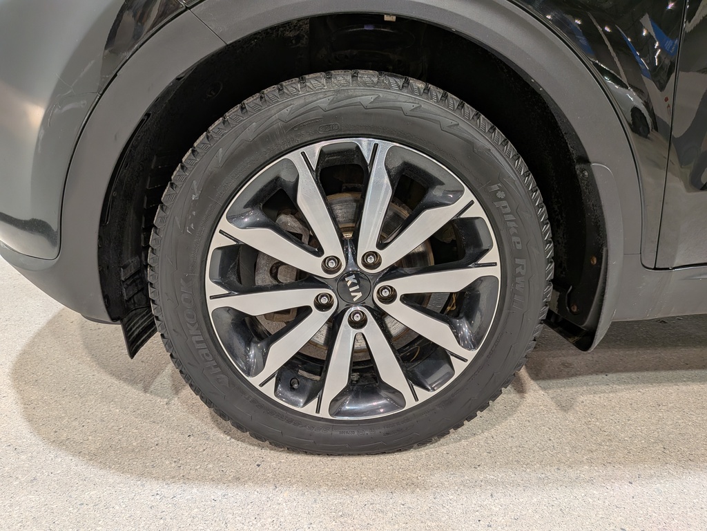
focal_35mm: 24
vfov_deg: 56.8
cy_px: 266
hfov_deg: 71.6
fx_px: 490
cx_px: 354
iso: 27
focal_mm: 4.53
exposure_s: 1/161
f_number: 1.7
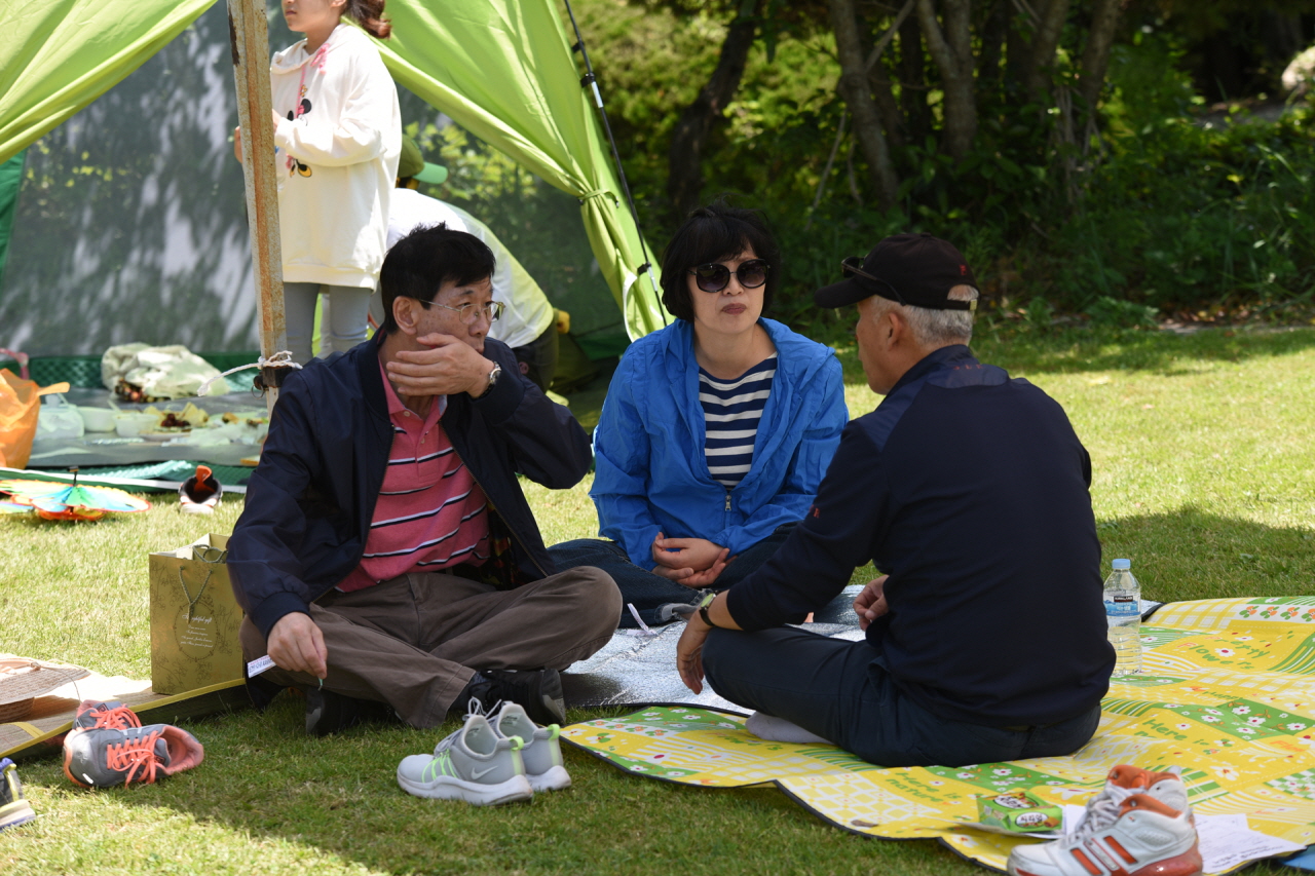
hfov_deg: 18.3
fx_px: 4090
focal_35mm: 112
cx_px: 658
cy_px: 438
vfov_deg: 12.2
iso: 100
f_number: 5
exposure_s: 1/250
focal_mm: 112
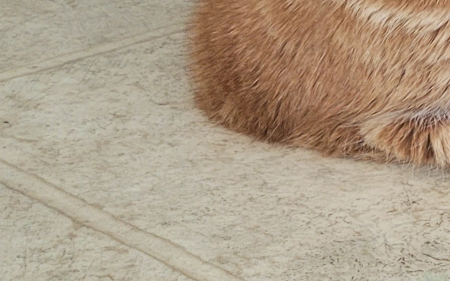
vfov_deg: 9.0
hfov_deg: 12.6
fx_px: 1741
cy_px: -107
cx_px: 951
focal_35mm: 142
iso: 250
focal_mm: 5.4
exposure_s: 1/60
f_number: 1.8
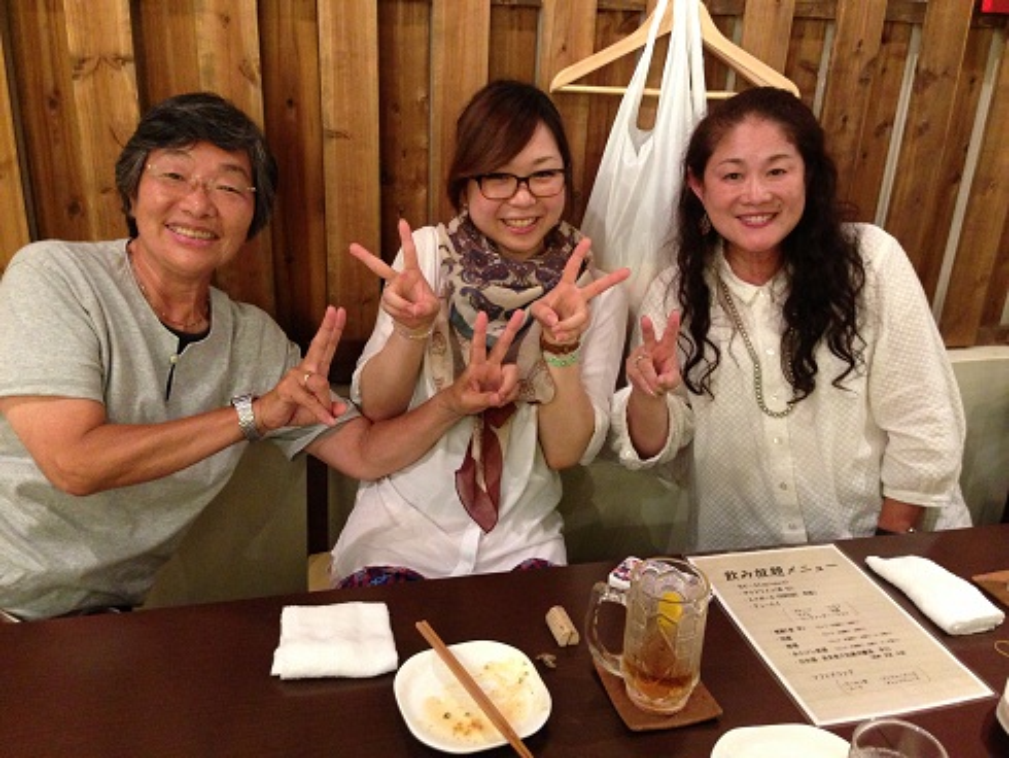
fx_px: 962
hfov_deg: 55.3
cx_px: 504
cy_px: 379
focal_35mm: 33
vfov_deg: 43.0
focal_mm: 4.13
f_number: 2.4
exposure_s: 1/15
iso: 400
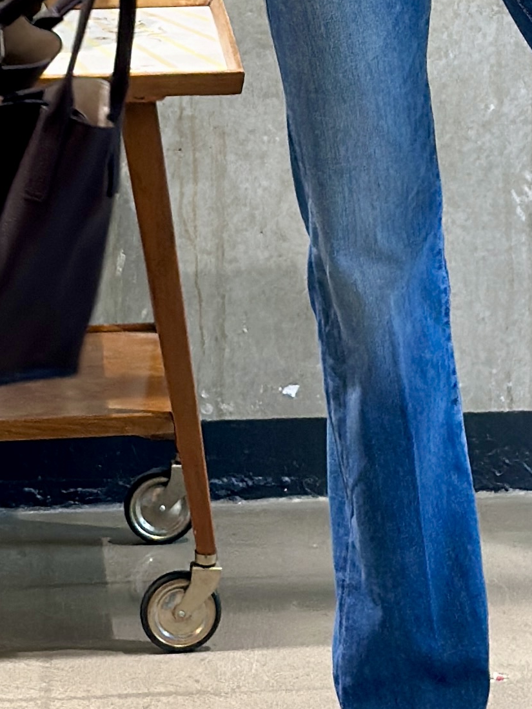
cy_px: -257
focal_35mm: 176
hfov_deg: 8.4
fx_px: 3607
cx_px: 344
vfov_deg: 10.9
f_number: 1.78
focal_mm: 6.86
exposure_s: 1/100
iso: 200
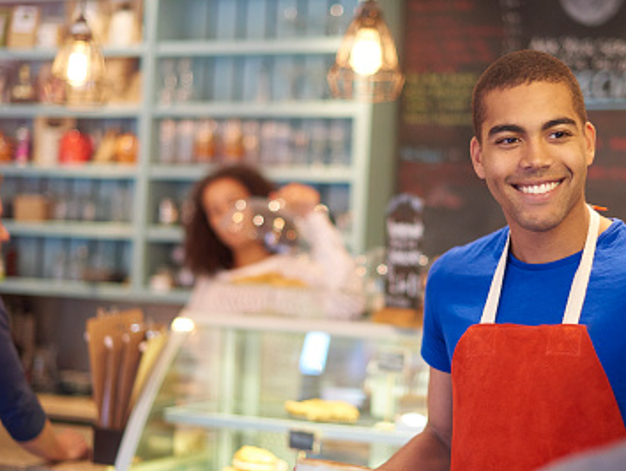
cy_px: 263
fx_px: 1249
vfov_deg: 21.3
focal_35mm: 69
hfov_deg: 28.1
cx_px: 363
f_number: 2
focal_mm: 50
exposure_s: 1/200
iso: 1600
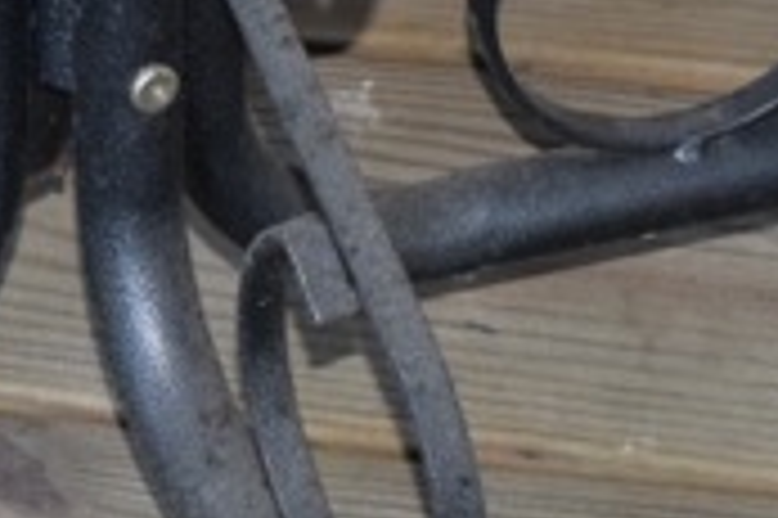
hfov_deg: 4.3
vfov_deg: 2.9
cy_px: 236
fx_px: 10318
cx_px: 31
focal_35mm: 478
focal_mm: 55
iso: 1400
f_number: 5.6
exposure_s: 1/60
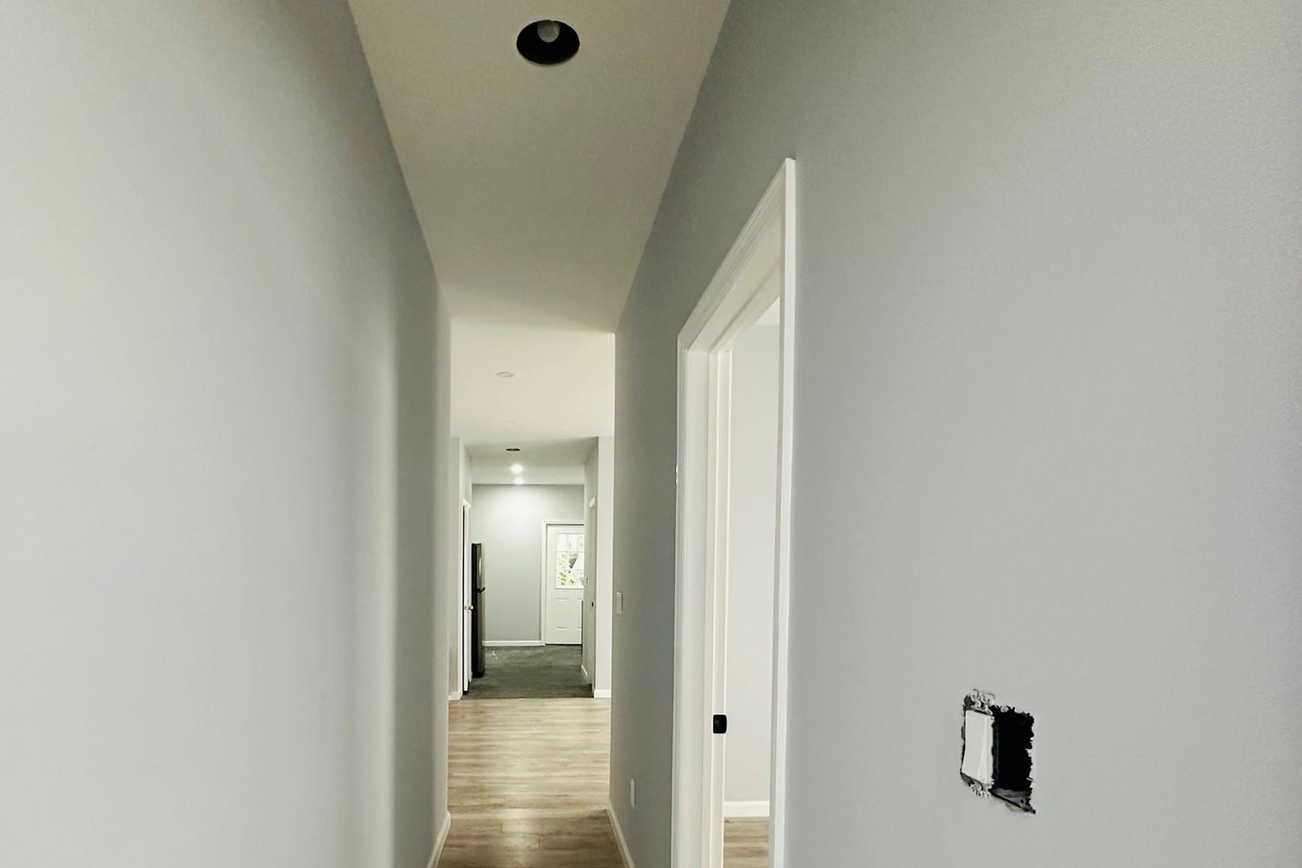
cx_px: 542
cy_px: 594
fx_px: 723
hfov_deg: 83.3
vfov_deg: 60.1
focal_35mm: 20
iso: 320
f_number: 2.2
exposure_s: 1/90
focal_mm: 2.22
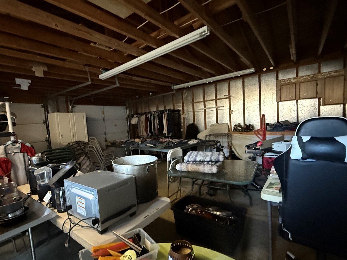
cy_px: 138
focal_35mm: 18
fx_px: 180
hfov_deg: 86.9
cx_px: 143
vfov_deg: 71.5
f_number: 2.2
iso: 1600
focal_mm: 2.22
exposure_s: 1/30
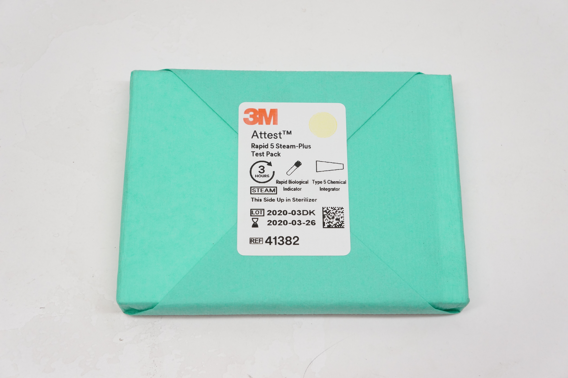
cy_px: 189
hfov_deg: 40.0
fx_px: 780
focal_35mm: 50
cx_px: 284
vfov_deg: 27.2
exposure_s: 1/125
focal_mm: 33
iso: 800
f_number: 7.1
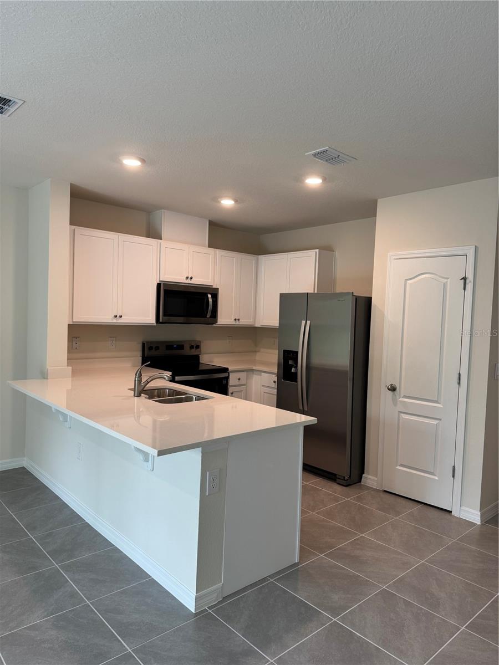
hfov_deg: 56.8
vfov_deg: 71.6
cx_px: 250
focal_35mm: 24
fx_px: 461
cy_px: 332
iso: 125
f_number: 1.78
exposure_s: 1/120
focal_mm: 6.76
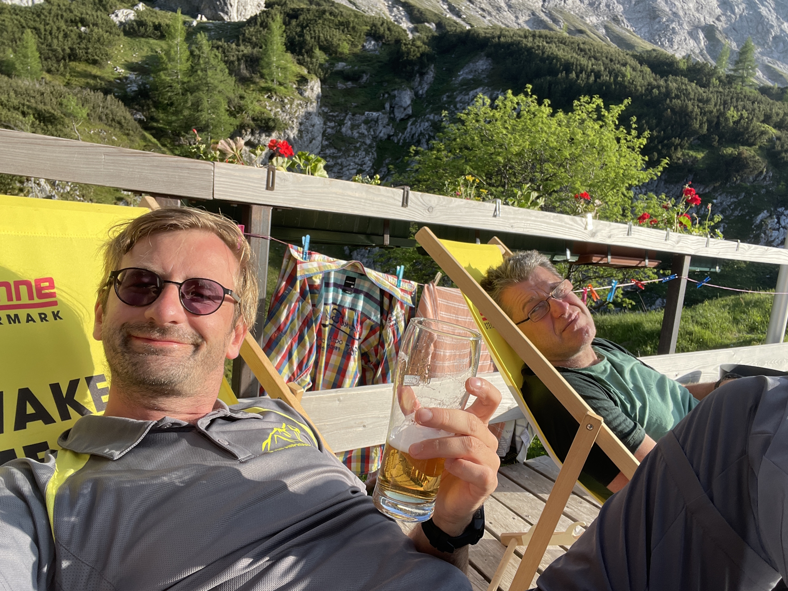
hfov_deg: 73.9
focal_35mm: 23
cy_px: 296
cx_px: 394
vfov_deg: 58.9
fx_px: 524
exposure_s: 1/581
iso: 25
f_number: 2.2
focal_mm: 2.71
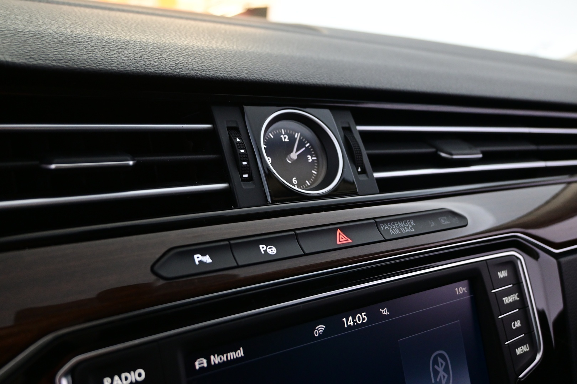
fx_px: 505
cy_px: 192
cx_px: 288
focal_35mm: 32
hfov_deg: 59.5
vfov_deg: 41.7
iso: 1400
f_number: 4
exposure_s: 1/30
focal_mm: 21
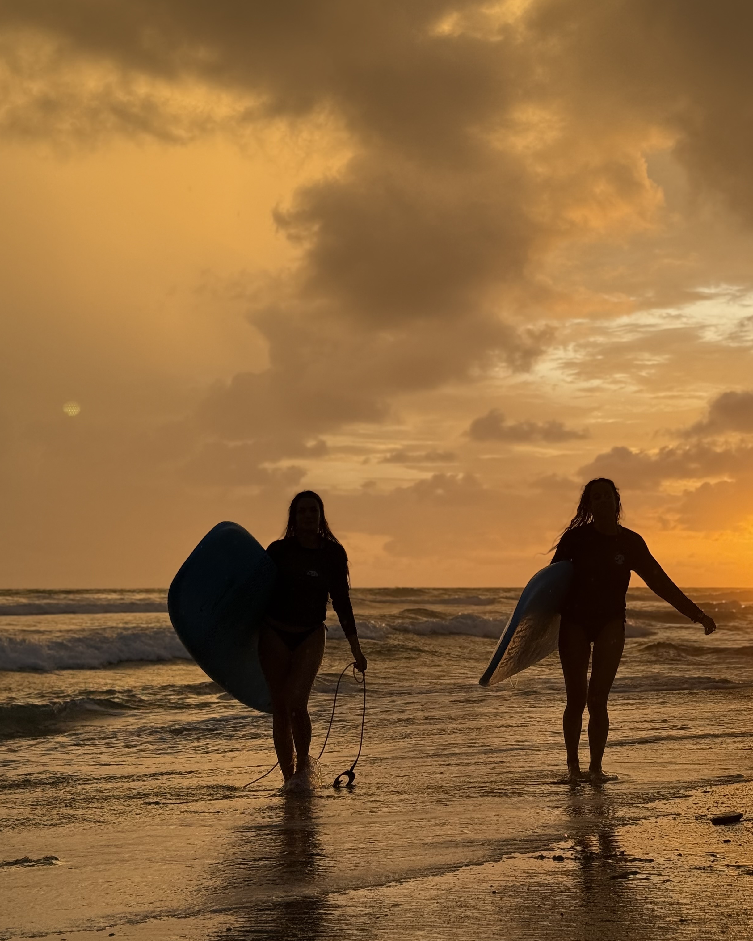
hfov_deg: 24.6
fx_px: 1727
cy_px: 462
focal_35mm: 62
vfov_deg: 30.5
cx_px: 444
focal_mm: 6.76
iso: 80
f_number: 1.78
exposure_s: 1/828
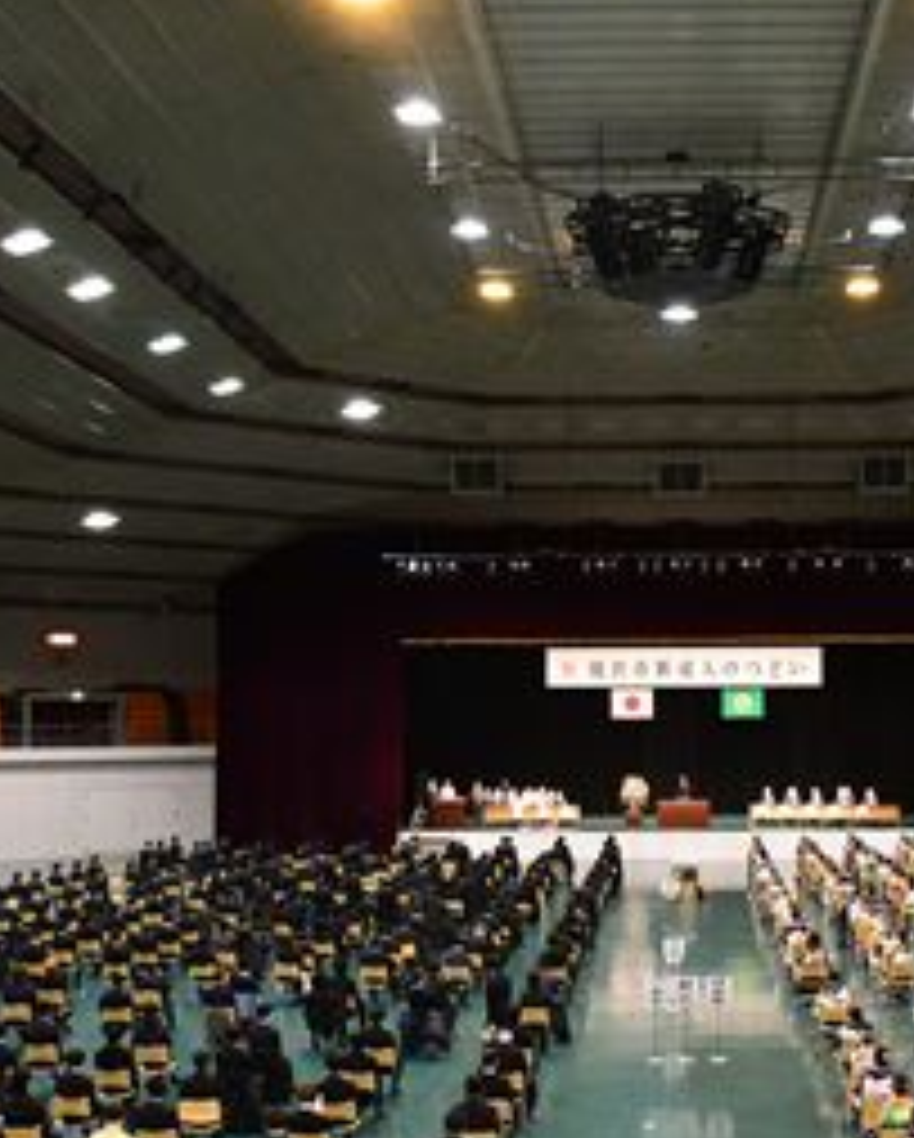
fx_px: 1688
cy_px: 690
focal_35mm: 50
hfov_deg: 29.9
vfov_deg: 37.1
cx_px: 675
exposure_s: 1/100
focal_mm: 18
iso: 10000
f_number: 8
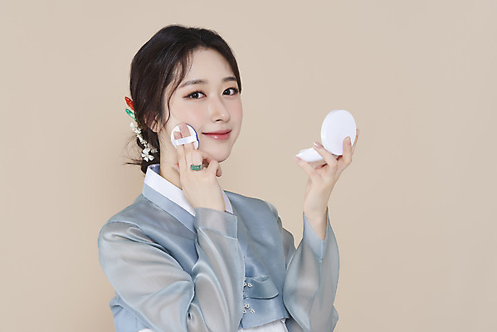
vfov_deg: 13.1
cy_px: 166
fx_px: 1450
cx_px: 248
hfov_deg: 19.4
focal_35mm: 105
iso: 64
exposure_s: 1/125
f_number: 11
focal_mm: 105
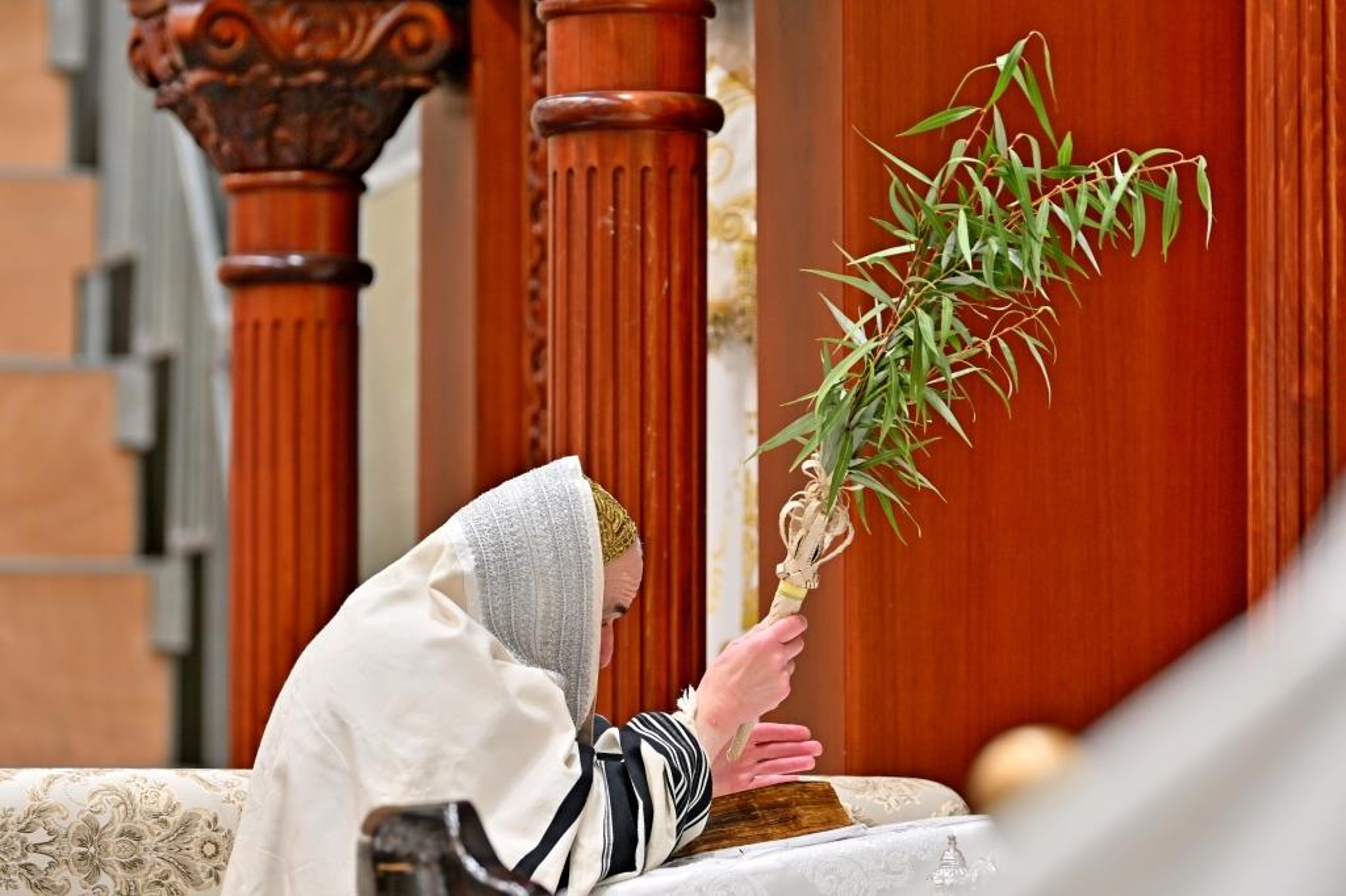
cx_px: 673
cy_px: 448
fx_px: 7550
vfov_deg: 6.8
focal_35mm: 202
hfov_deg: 10.2
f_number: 2.8
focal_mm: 135
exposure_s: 1/320
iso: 250
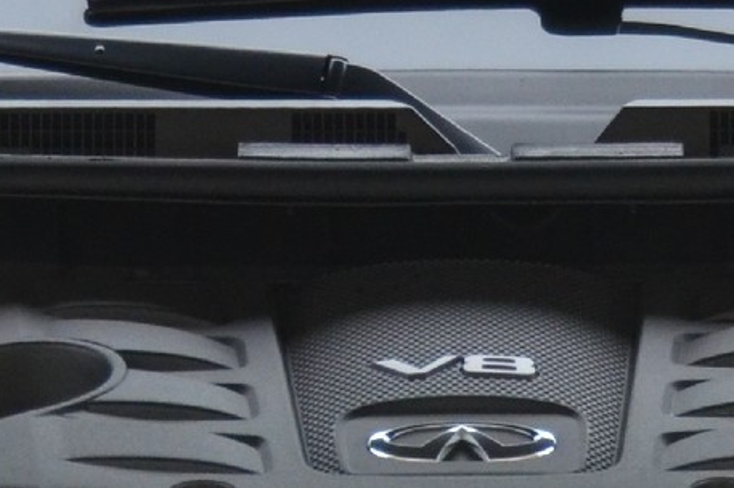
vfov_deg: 3.6
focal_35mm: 377
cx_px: 520
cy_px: 427
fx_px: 7681
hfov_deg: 5.5
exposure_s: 1/640
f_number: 4.5
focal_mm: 46
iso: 800
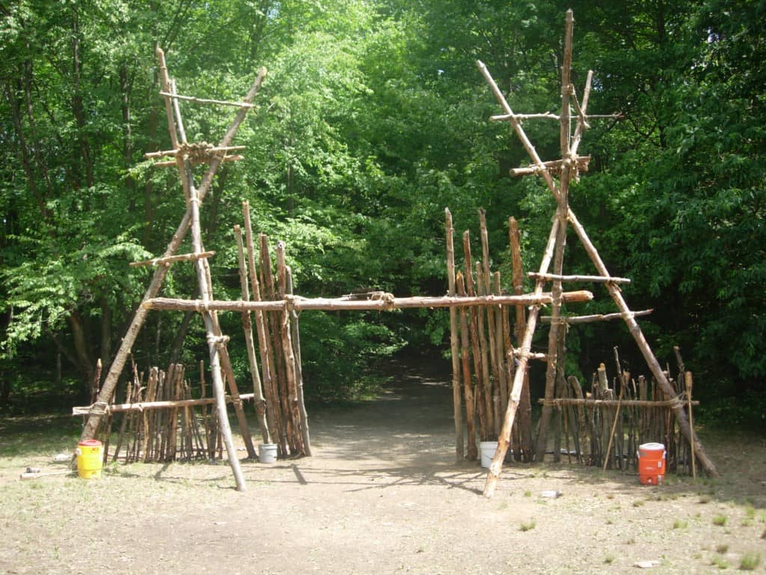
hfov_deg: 49.0
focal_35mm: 38
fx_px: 841
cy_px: 288
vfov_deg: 37.7
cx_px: 383
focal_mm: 7.8
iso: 64
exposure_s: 1/362
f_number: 2.8
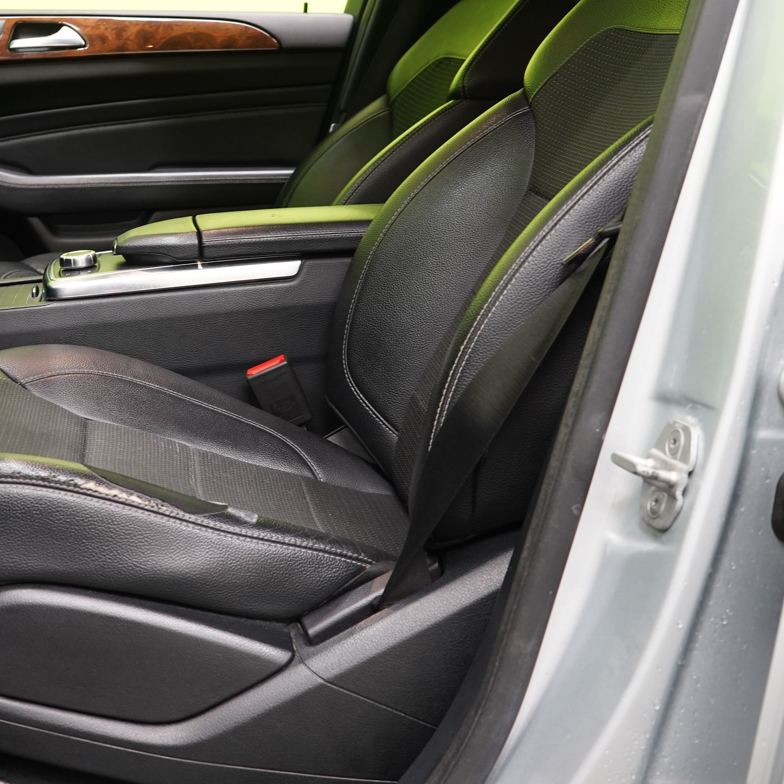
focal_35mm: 58
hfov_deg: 28.9
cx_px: 165
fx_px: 1486
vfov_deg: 29.5
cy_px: 300
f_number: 5.6
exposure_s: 1/20
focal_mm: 31
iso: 1250
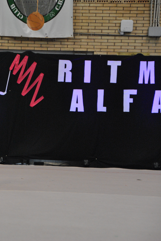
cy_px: 121
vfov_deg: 12.2
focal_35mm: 169
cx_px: -6
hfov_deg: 8.1
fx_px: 1132
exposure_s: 1/250
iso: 800
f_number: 5.3
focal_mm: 75
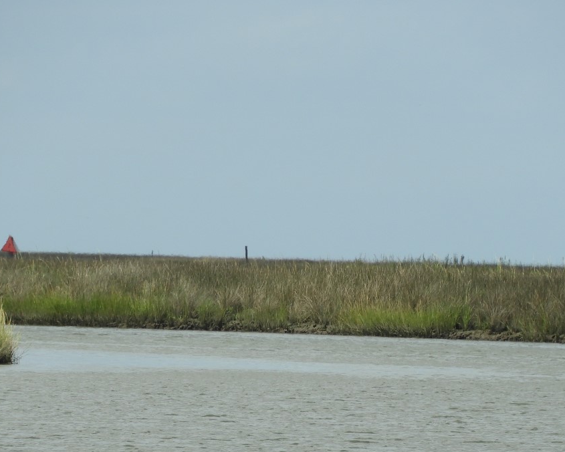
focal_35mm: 1164
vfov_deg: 1.3
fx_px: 19464
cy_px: 324
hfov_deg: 1.7
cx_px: 280
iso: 100
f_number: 5.6
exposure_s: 1/640
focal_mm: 125.4
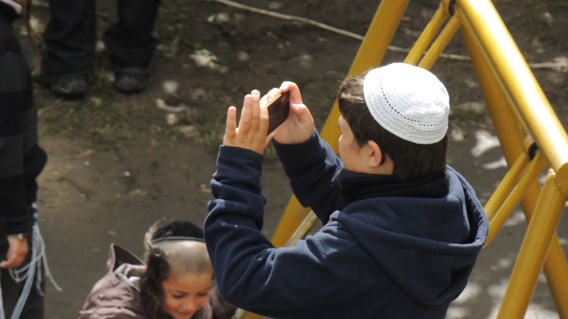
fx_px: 9051
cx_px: 284
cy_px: 168
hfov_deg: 3.6
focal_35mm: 601
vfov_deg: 2.0
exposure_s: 1/800
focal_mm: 98.1
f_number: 4.9
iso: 320
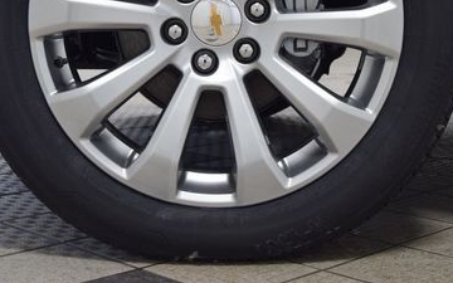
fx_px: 974
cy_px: 22
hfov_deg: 26.2
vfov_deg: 16.3
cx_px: 219
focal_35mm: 79
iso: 450
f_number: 6.3
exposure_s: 1/15
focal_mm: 29
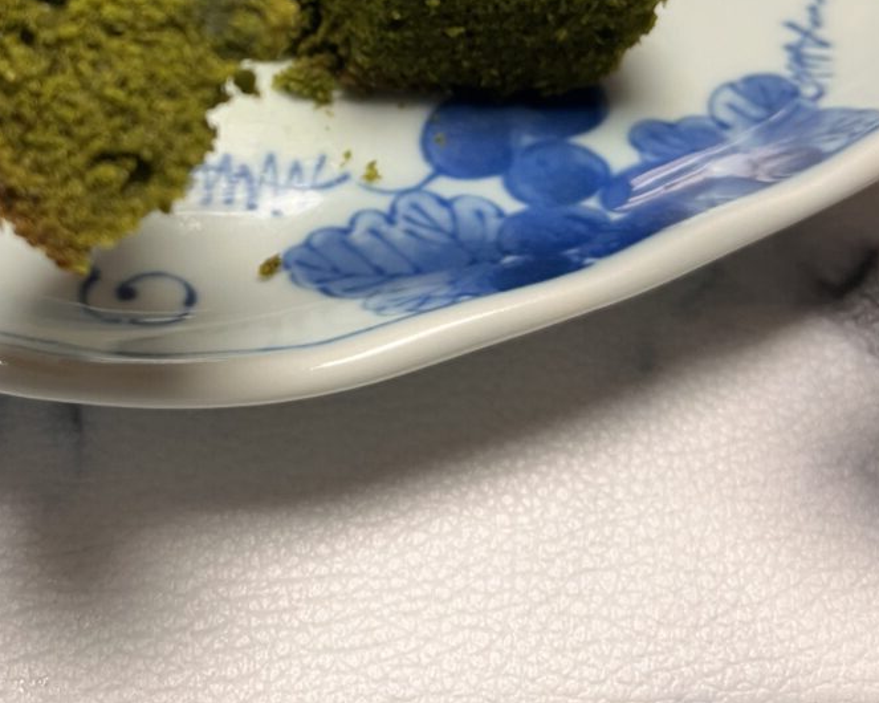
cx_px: 249
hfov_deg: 37.4
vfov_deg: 29.5
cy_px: 69
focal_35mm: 49
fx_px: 1274
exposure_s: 1/50
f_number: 1.6
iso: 100
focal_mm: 5.1
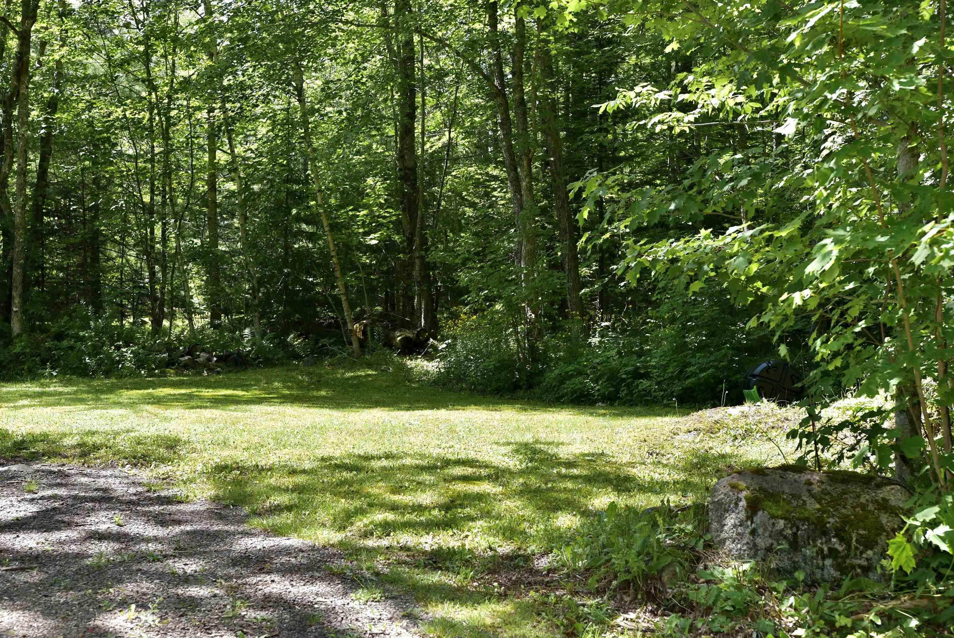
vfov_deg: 25.8
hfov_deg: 37.8
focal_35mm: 52
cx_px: 477
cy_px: 319
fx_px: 1392
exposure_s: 1/200
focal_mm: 35
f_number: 4.5
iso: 100
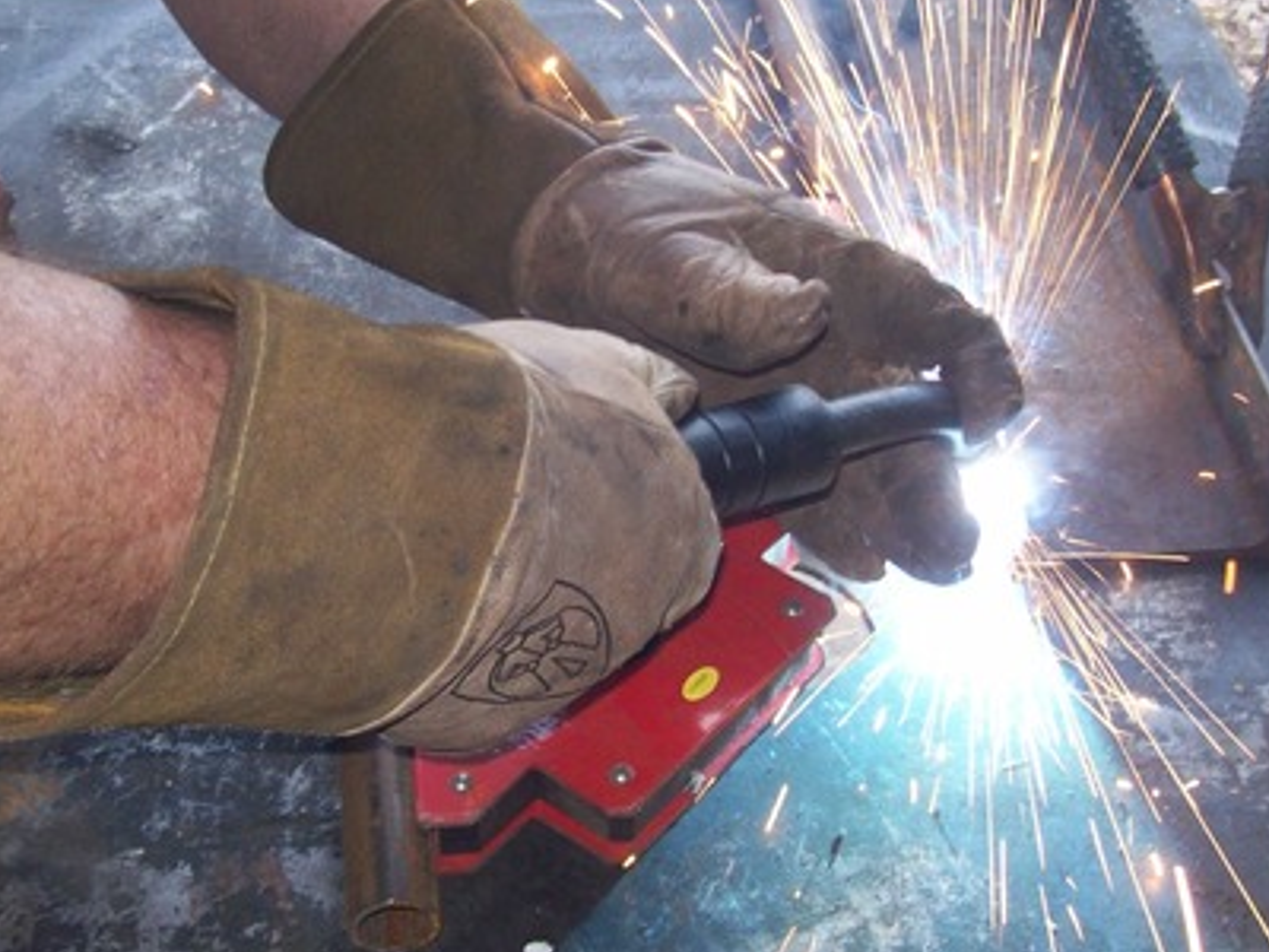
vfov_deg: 23.3
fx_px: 2310
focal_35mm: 63
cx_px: 539
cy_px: 440
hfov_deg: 30.7
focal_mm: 6
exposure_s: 1/64
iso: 80
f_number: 2.7
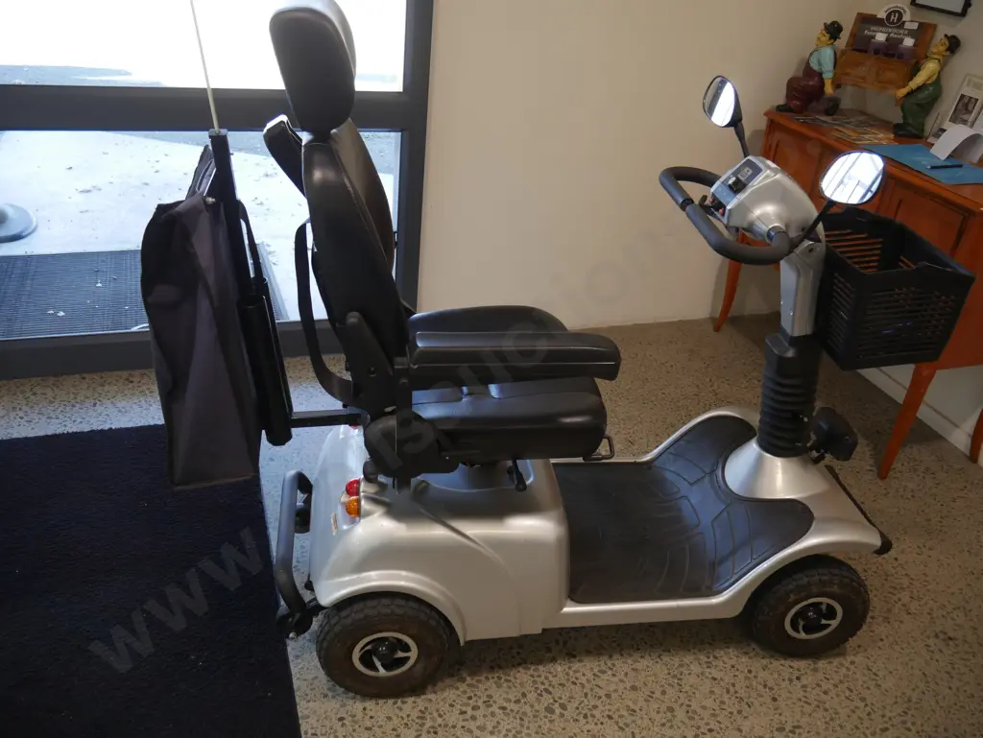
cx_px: 492
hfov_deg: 63.4
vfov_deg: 49.8
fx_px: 795
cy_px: 369
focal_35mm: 28
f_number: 3.5
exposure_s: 1/60
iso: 500
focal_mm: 14
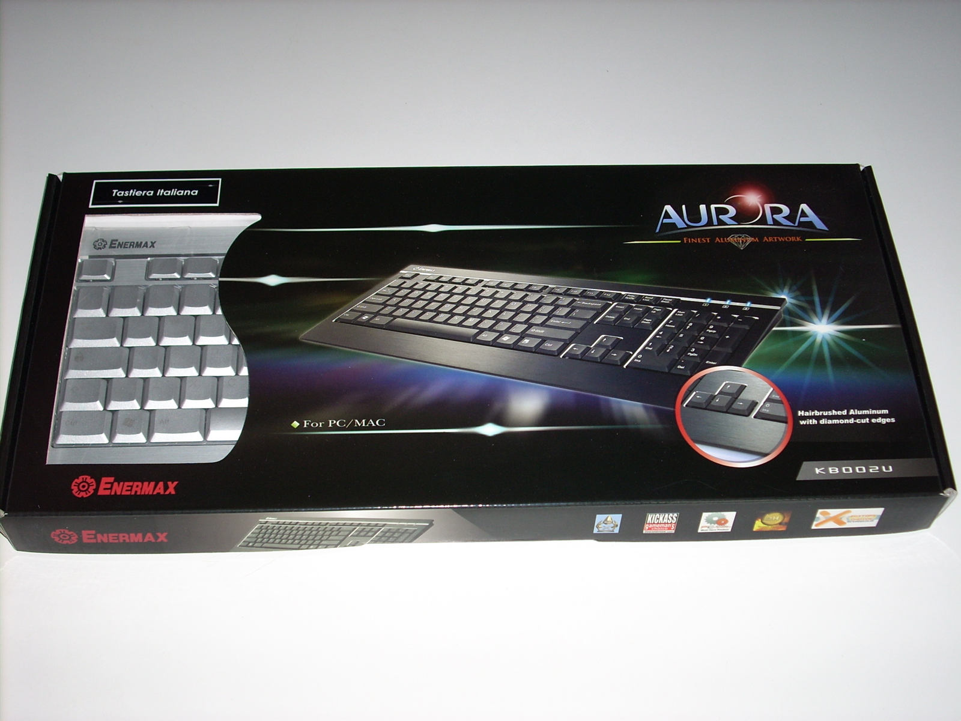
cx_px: 480
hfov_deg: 41.2
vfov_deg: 31.5
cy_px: 360
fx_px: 1277
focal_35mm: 46
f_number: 3.1
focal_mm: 7.6
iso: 64
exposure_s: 1/60
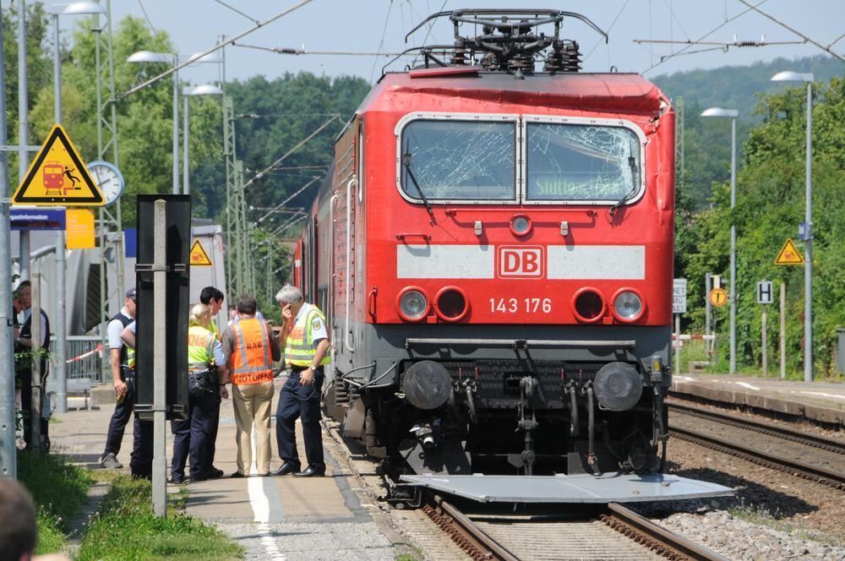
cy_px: 280
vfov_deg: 5.4
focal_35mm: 255
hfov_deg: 8.1
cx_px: 422
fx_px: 5978
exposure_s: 1/500
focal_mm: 170
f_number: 11
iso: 500
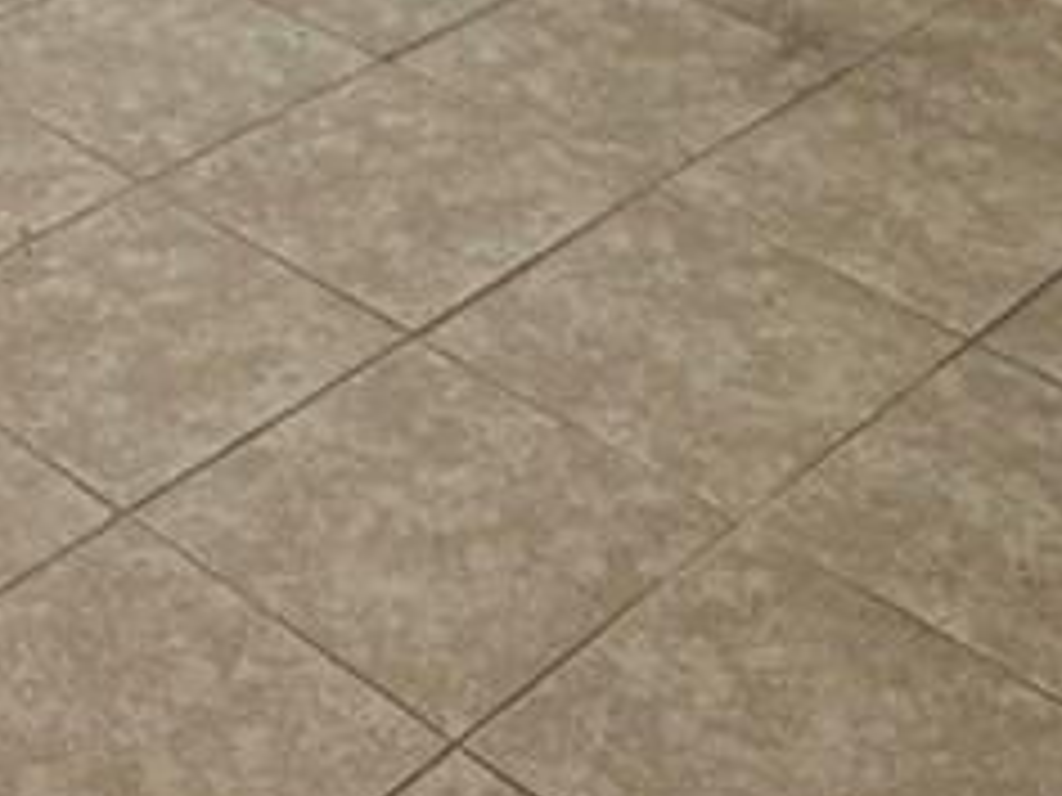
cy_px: -1120
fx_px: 2915
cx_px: 248
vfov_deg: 12.3
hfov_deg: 20.5
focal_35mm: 95
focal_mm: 2.22
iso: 64
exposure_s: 1/99
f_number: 2.2
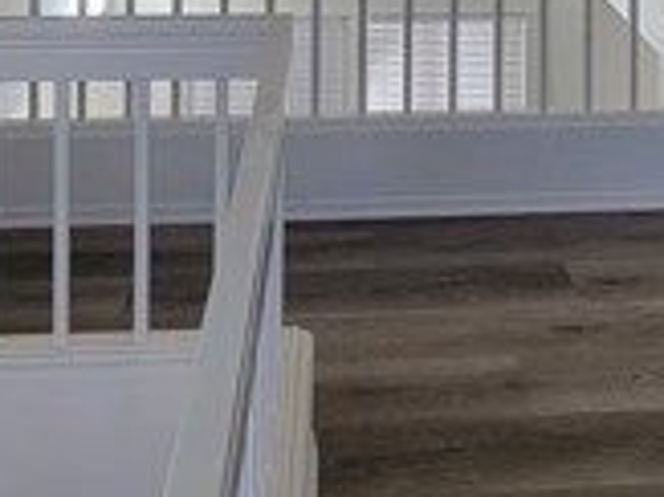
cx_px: 440
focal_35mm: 51
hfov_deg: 37.1
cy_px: -285
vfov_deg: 22.4
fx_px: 978
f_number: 2.2
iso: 64
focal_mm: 2.2
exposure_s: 1/120
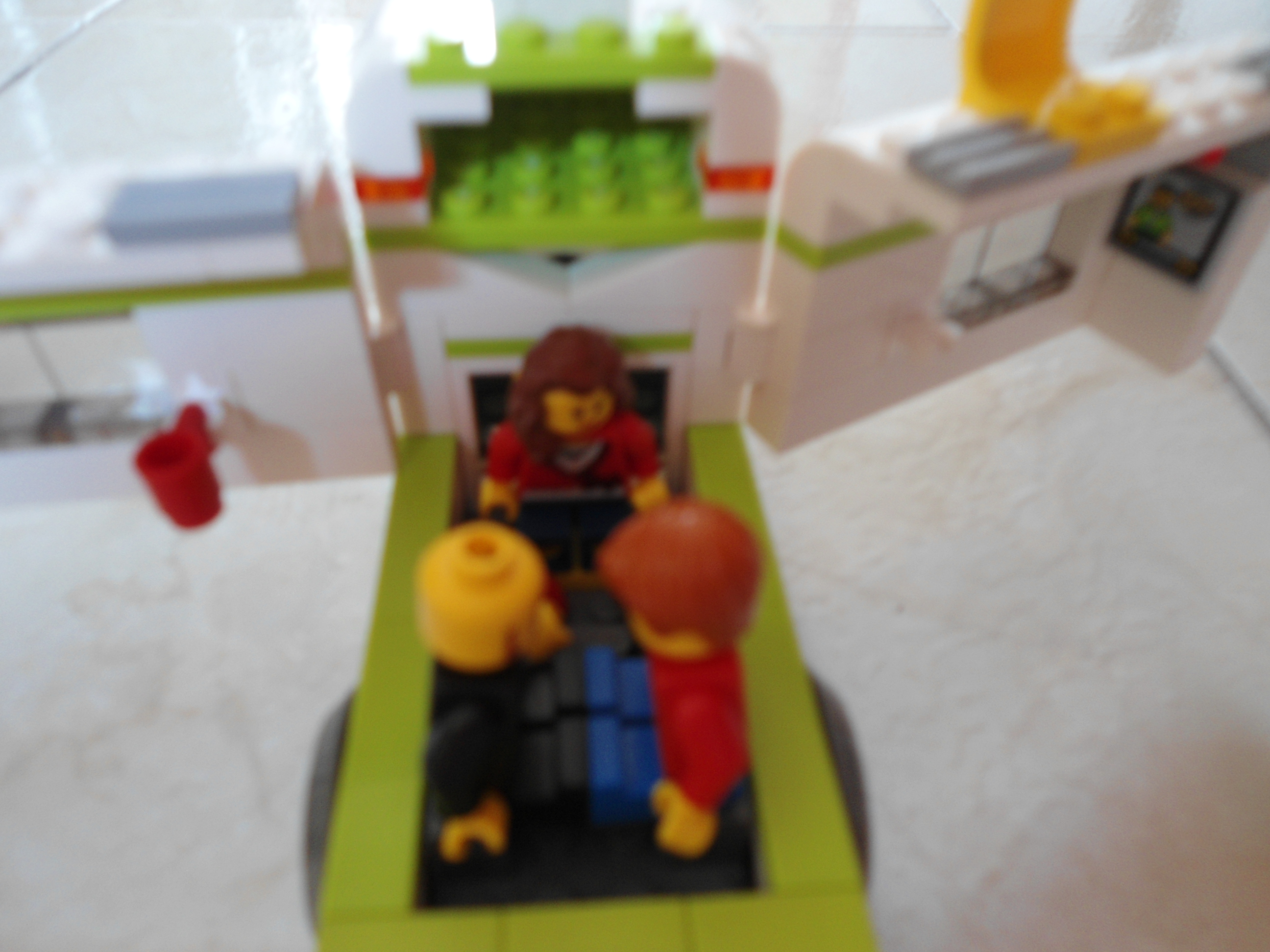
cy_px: 476
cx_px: 635
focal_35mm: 26
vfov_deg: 53.1
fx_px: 954
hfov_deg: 67.3
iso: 80
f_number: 2.8
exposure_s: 2
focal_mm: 4.7
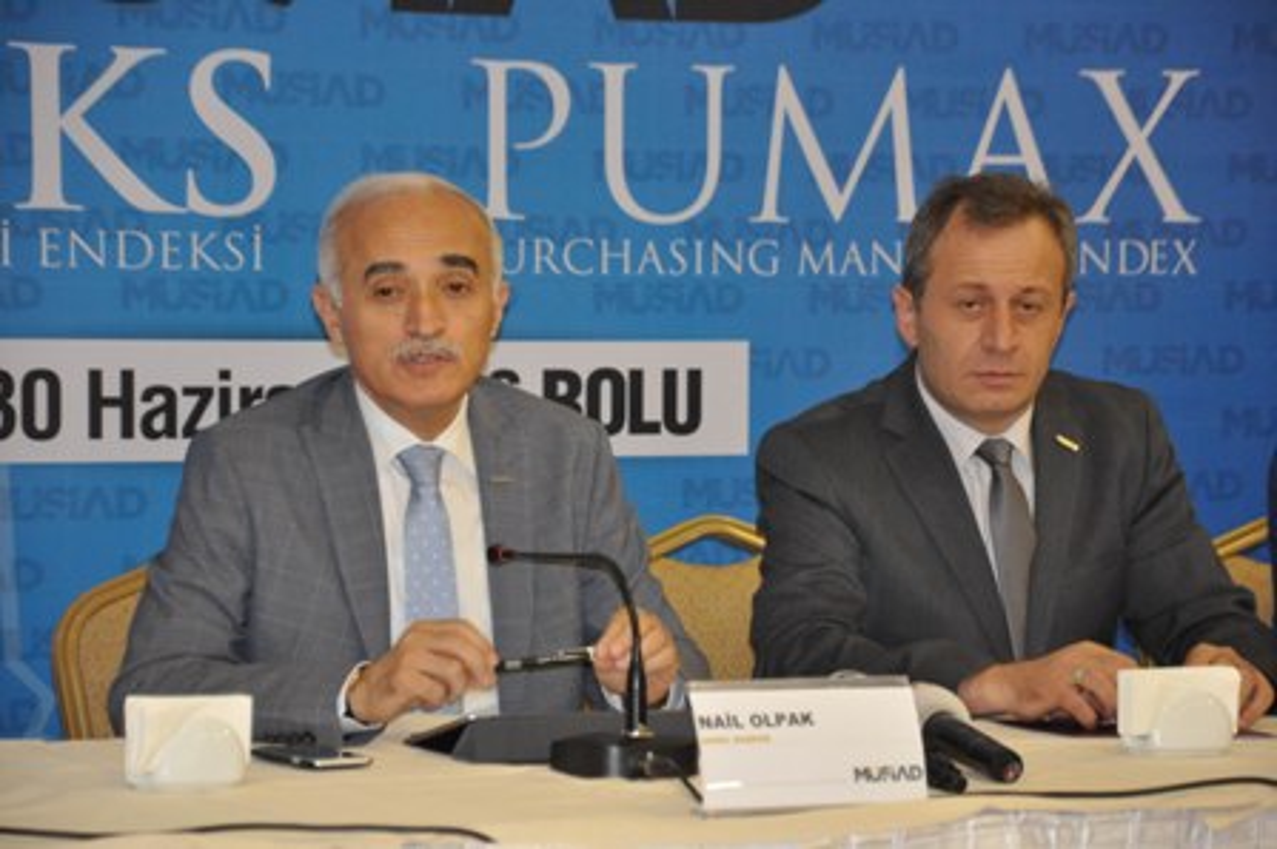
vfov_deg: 8.7
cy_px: 424
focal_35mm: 158
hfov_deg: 13.0
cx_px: 638
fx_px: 5583
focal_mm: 105
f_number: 5.6
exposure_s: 1/60
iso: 1600
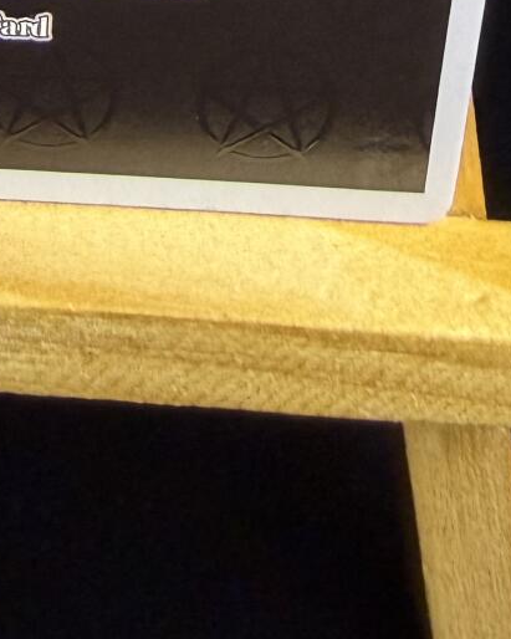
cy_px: -470
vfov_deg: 18.7
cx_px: -35
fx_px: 1551
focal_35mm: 82
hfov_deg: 18.1
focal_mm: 2.22
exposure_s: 1/100
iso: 200
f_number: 2.2
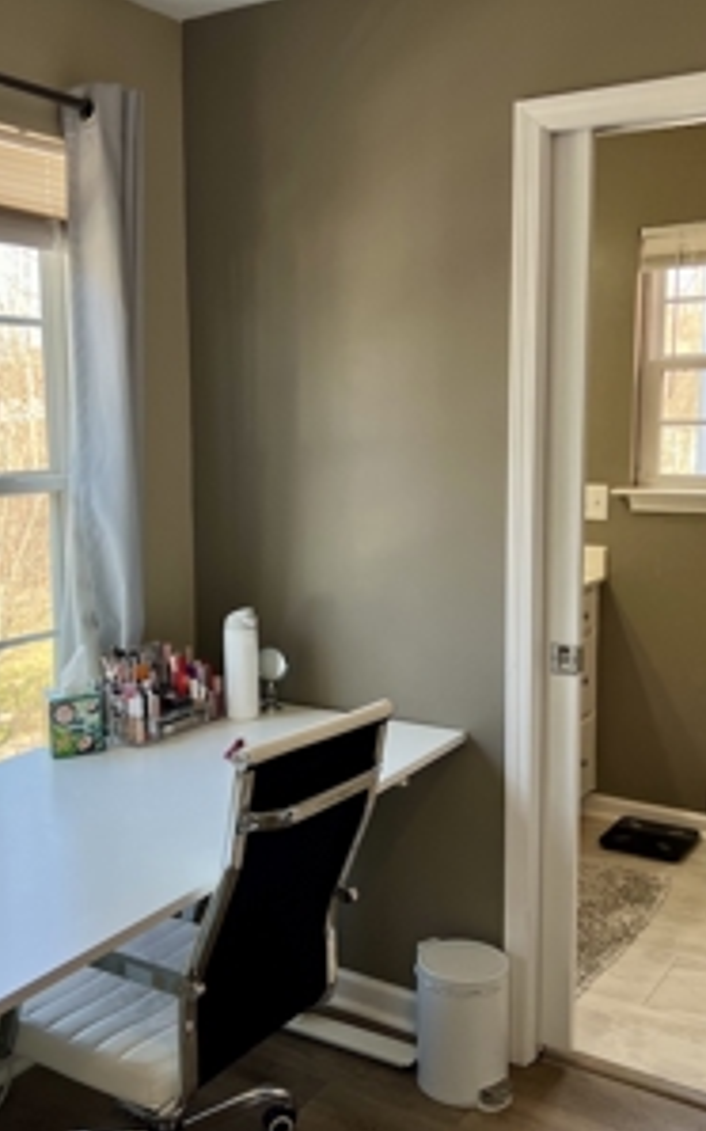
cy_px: 566
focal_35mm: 37
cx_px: 330
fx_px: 1140
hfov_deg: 34.4
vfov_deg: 52.8
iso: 40
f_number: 1.5
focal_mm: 5.7
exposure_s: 1/158
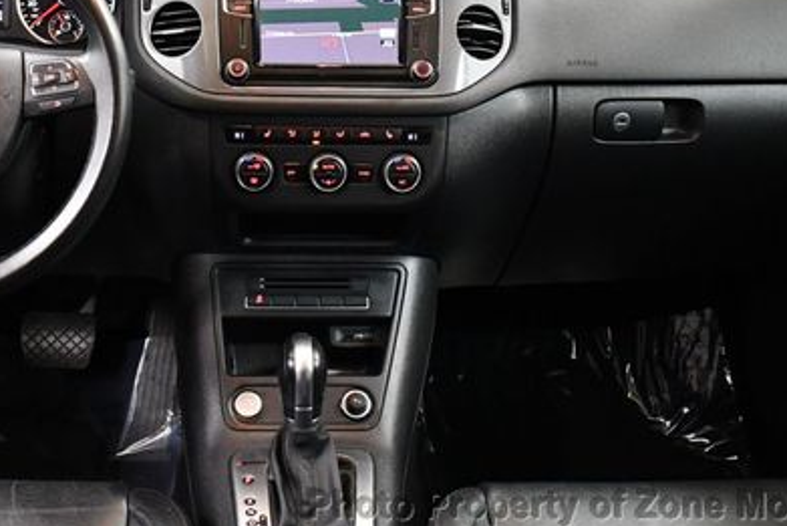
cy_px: 113
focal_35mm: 59
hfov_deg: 33.7
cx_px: 284
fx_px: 1290
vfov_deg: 22.7
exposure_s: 1/60
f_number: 3.5
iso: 3200
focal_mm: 18
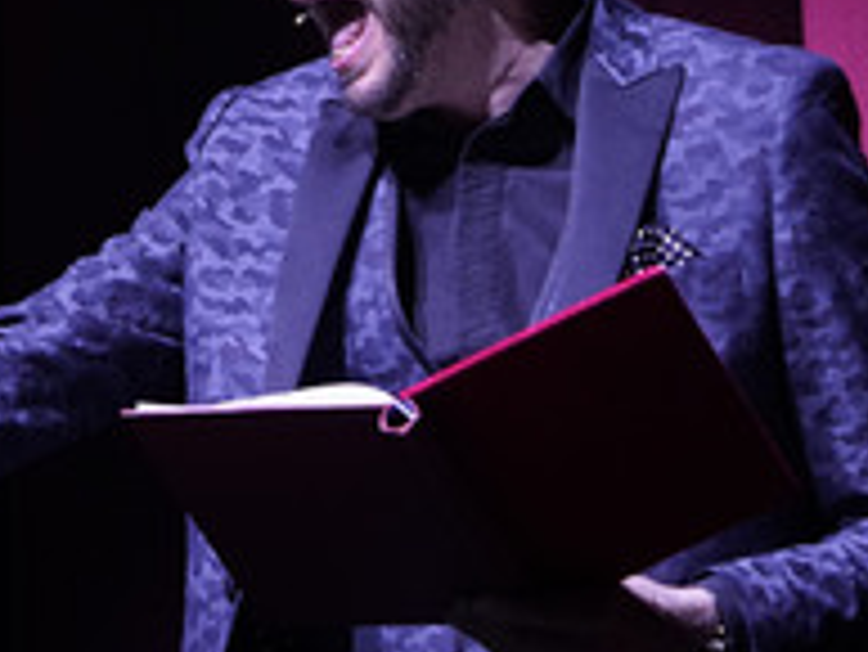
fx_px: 16886
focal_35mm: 673
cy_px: 216
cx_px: 155
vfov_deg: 2.2
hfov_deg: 2.9
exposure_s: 1/200
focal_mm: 300
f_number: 6.3
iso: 3200
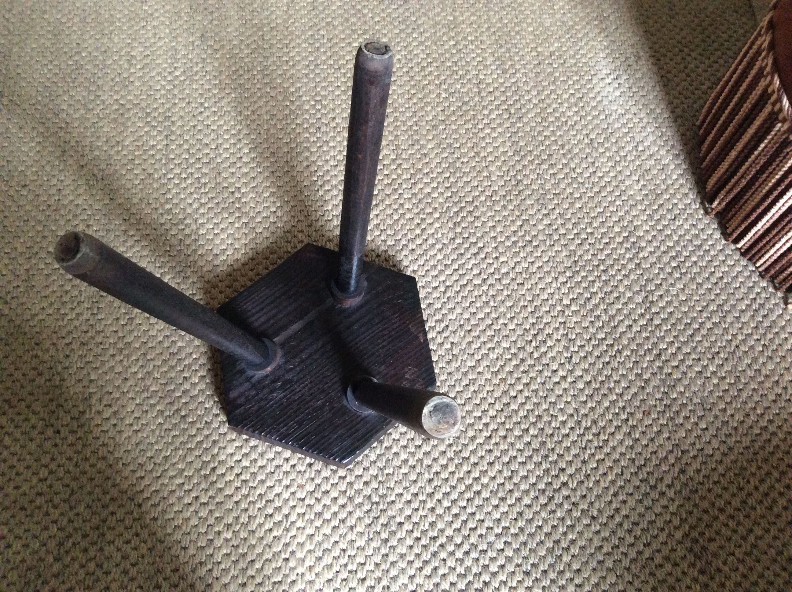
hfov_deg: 56.9
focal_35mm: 32
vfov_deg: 44.1
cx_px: 396
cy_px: 296
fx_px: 731
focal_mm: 3.3
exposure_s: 1/25
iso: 200
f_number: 2.4
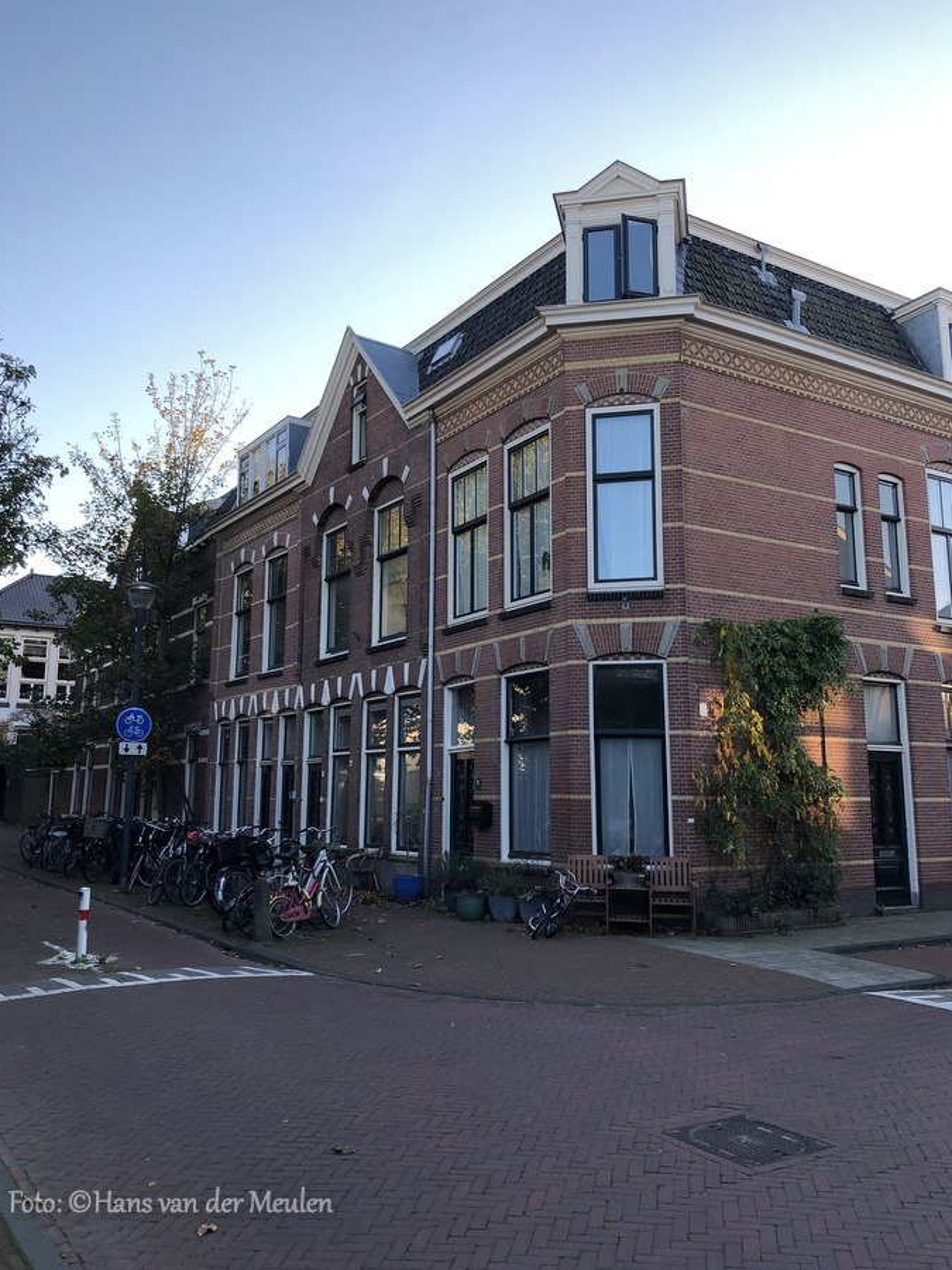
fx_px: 1063
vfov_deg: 61.6
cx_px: 477
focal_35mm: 29
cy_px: 614
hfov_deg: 48.2
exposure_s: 1/387
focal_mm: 3.99
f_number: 1.8
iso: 20
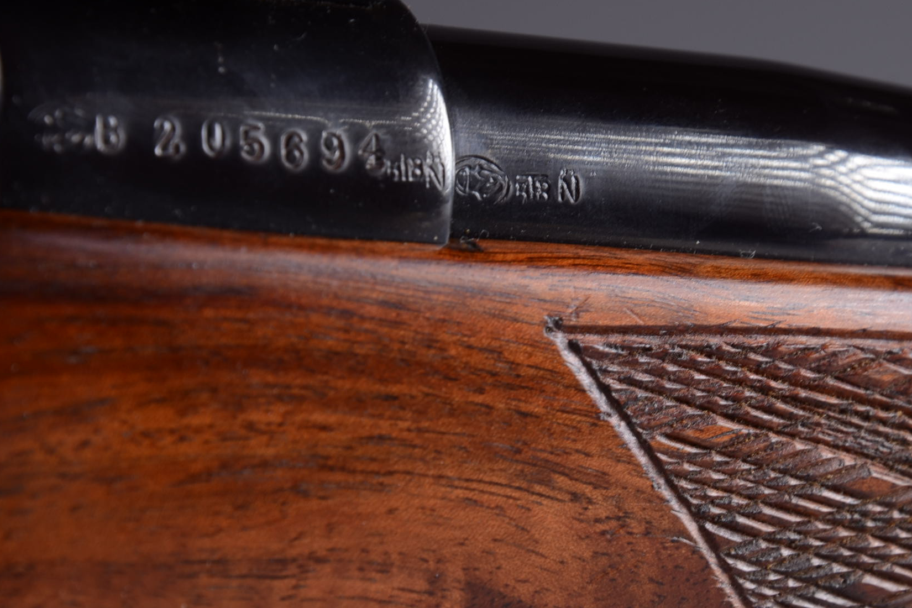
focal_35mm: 235
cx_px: 630
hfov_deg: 8.8
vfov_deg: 5.9
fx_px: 5946
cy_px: 187
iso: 125
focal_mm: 105
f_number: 11
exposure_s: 1/80
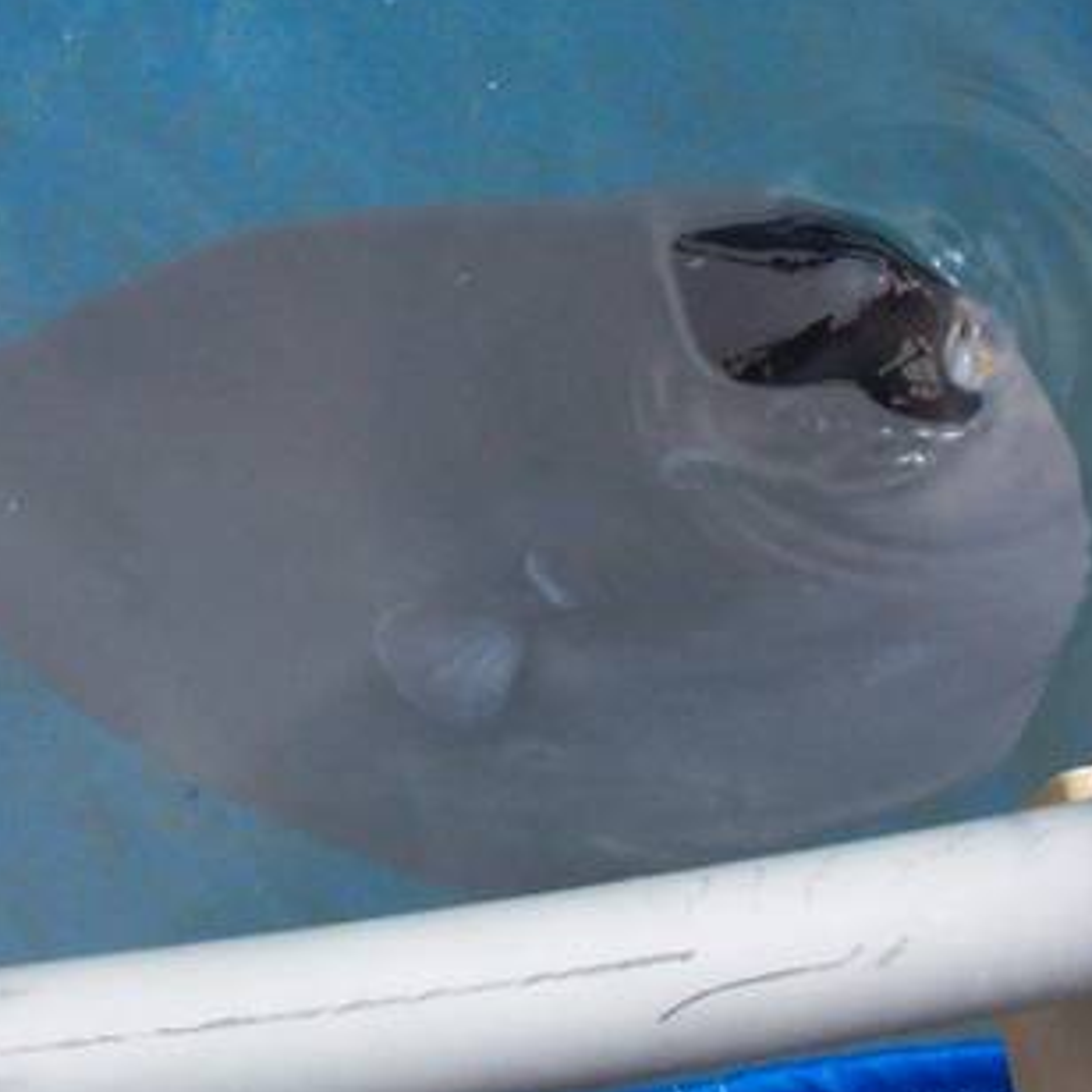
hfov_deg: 17.5
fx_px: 3533
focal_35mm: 99
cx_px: 312
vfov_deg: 17.5
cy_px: 282
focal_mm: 7.5
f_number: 9.5
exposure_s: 1/90
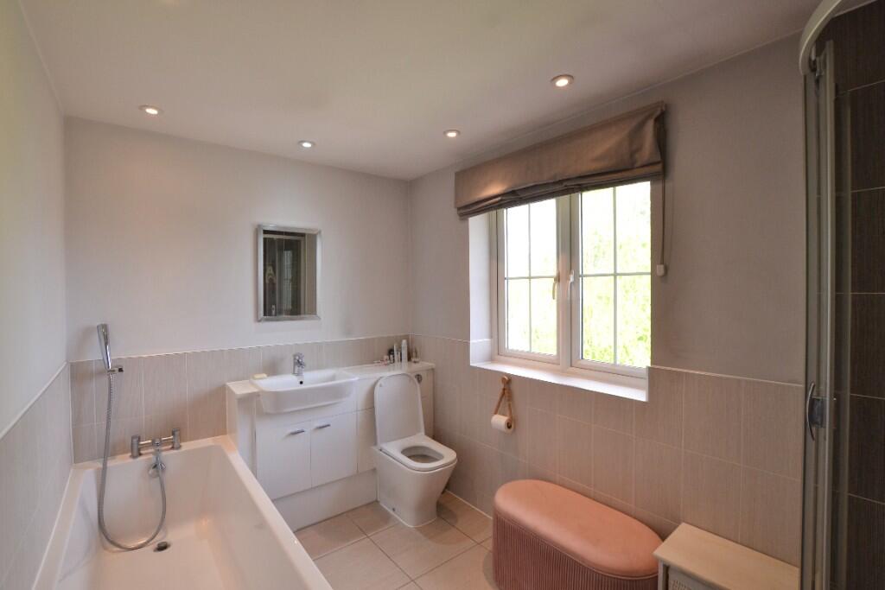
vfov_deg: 77.3
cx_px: 442
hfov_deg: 100.4
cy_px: 295
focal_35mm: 15
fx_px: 369
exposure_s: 1/60
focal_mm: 10
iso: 360
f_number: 5.6
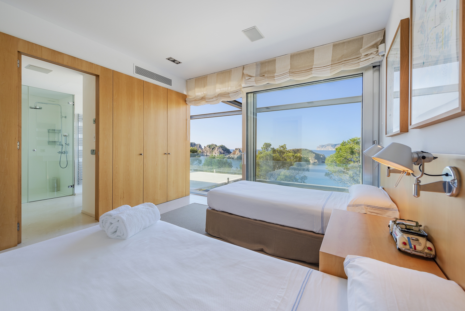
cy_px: 156
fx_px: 181
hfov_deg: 104.2
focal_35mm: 14
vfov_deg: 81.3
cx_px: 232
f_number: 8
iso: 100
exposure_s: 1/250
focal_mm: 14
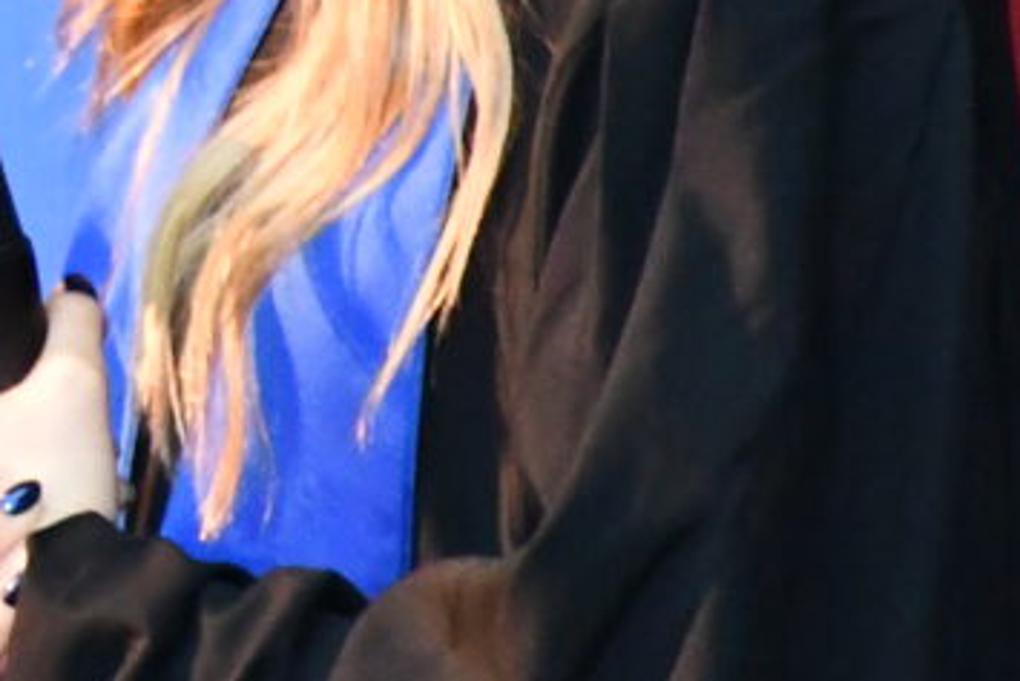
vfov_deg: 1.2
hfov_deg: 1.8
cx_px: -850
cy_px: -11
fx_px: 32170
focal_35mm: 1135
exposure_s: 1/60
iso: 5600
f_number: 5.6
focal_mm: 140
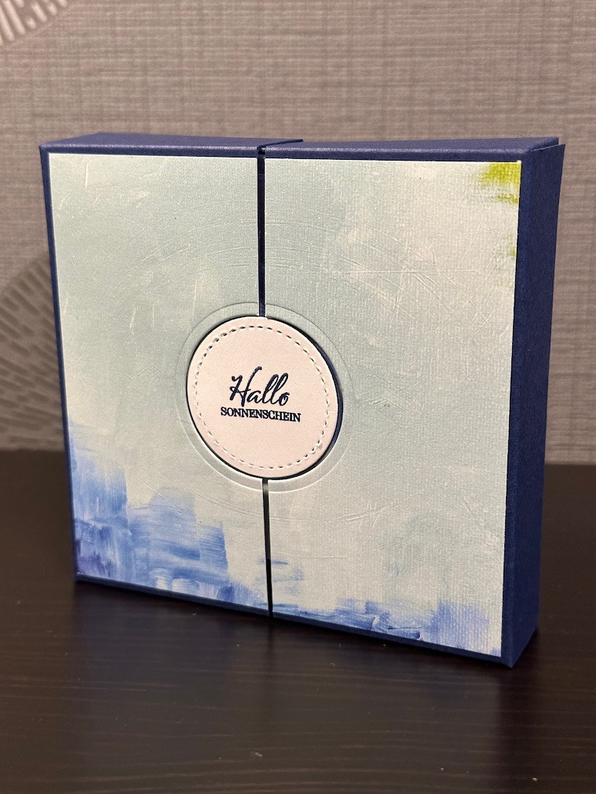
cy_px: 397
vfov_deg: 39.7
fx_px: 1102
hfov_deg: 30.3
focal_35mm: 48
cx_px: 298
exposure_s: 1/54
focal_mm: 6.86
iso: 250
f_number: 1.78
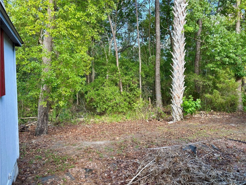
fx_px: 185
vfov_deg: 53.1
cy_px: 92
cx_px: 123
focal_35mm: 26
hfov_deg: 67.3
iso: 40
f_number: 1.6
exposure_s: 1/121
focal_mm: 5.96
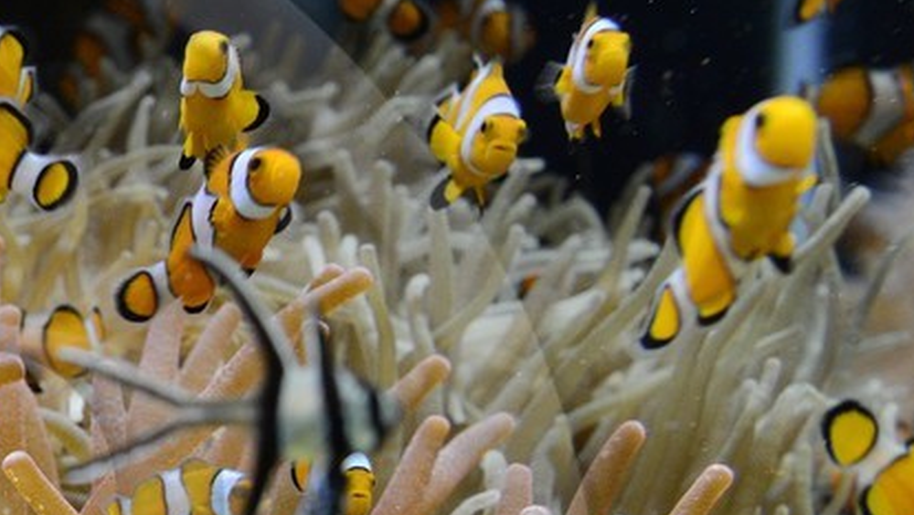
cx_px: -307
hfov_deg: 20.0
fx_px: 2351
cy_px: 694
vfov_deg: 12.1
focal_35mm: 97
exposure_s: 1/100
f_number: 5.6
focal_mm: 24
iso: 1600
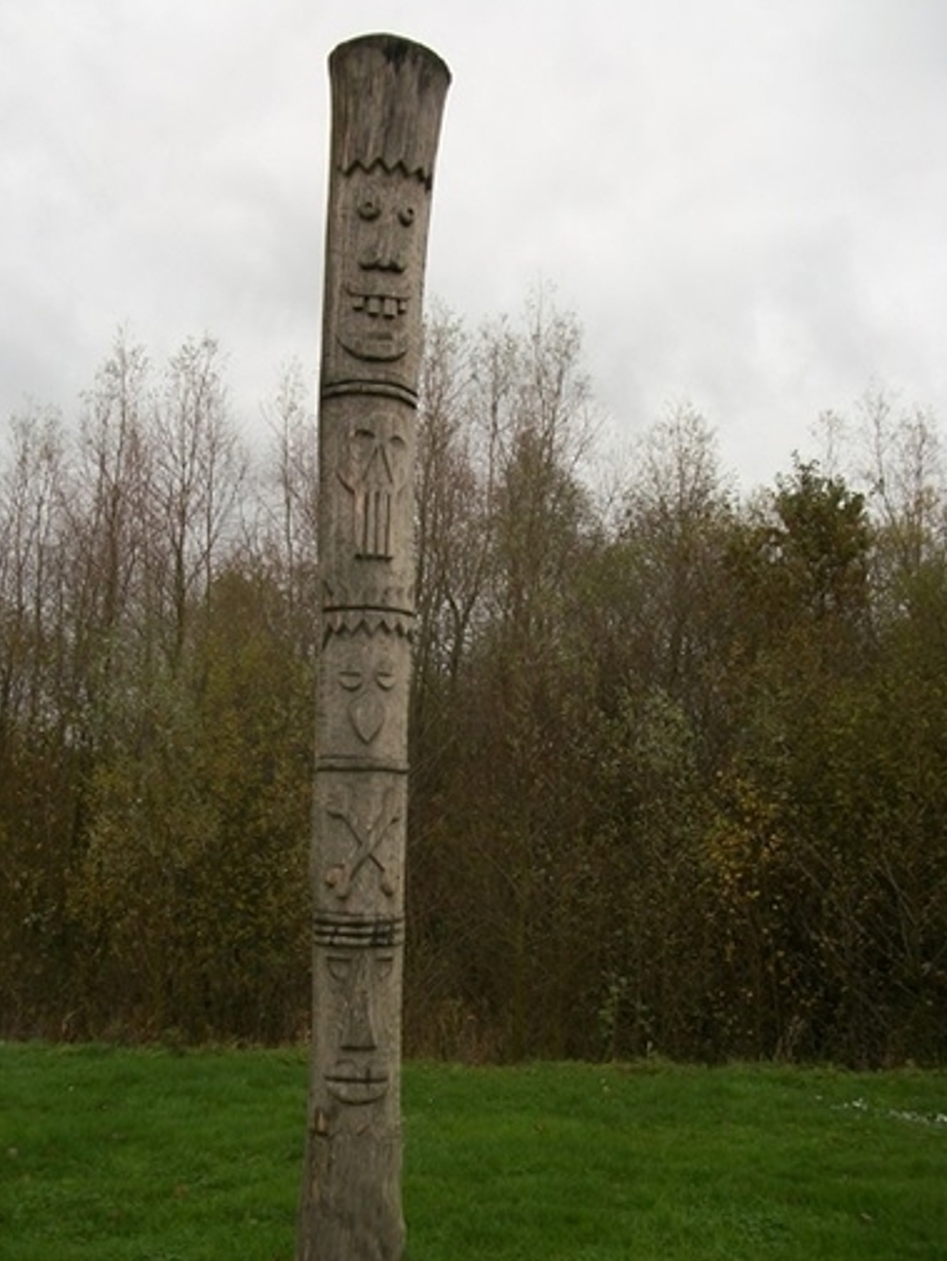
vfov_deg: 48.9
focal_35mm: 38
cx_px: 392
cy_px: 684
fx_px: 1386
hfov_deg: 37.6
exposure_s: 1/200
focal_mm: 5.7
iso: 80
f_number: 2.9
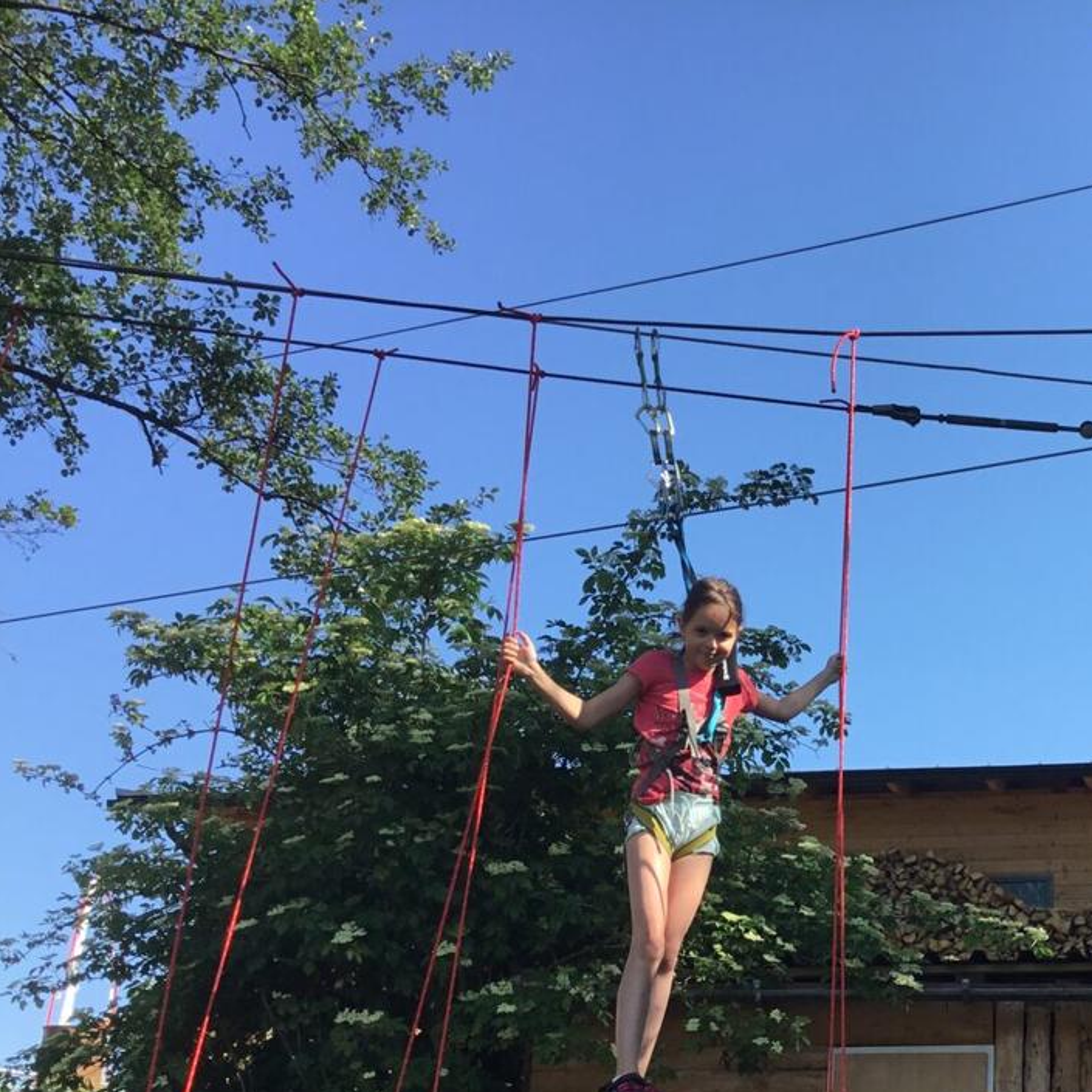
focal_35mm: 52
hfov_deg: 30.9
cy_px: 776
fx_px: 1856
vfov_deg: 32.4
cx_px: 1033
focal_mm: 3.3
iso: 25
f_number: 2.4
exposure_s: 1/608
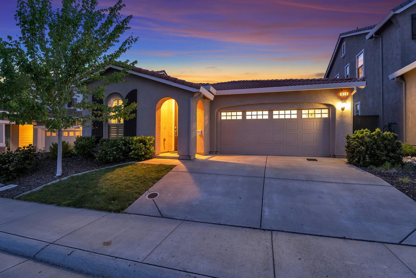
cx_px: 208
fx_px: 198
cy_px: 139
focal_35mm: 17
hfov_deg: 92.9
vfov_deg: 70.1
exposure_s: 1.6
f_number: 8
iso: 400
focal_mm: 17.1
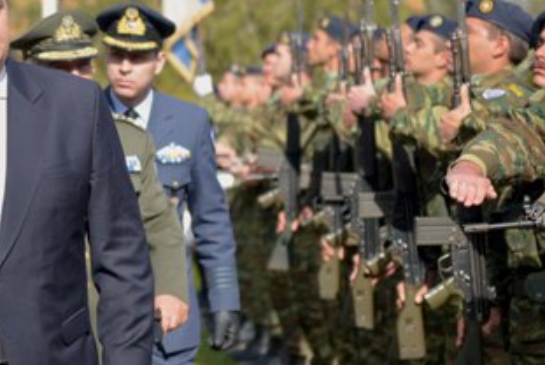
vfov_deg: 7.6
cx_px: -5
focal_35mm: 180
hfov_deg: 11.3
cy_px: 132
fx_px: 2727
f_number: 2.8
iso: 100
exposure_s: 1/1000
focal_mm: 70
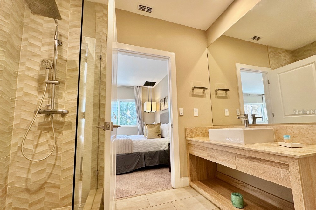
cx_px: 161
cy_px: 112
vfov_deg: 77.3
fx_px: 132
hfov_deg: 100.4
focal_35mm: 15
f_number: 2.2
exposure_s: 1/120
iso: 160
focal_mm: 2.22
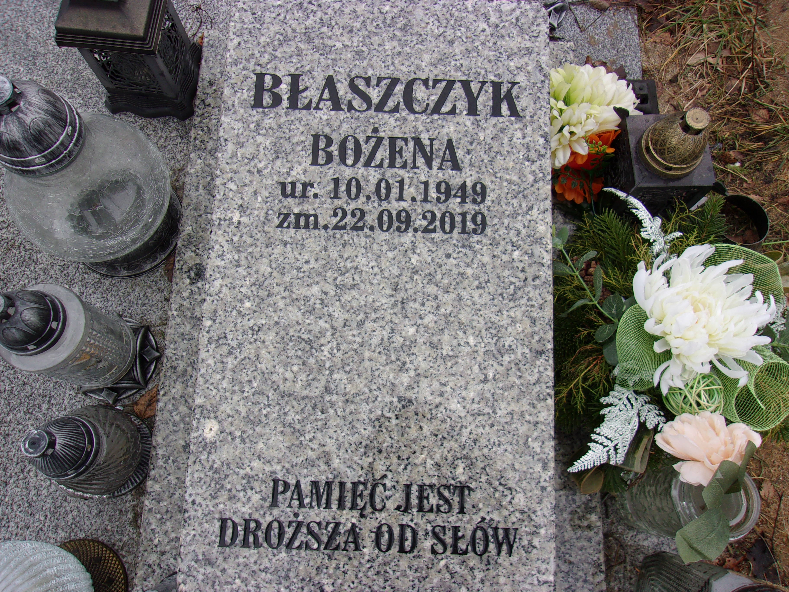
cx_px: 394
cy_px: 296
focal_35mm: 27
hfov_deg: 65.3
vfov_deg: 51.4
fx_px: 615
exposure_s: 1/140
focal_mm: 4.9
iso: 80
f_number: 3
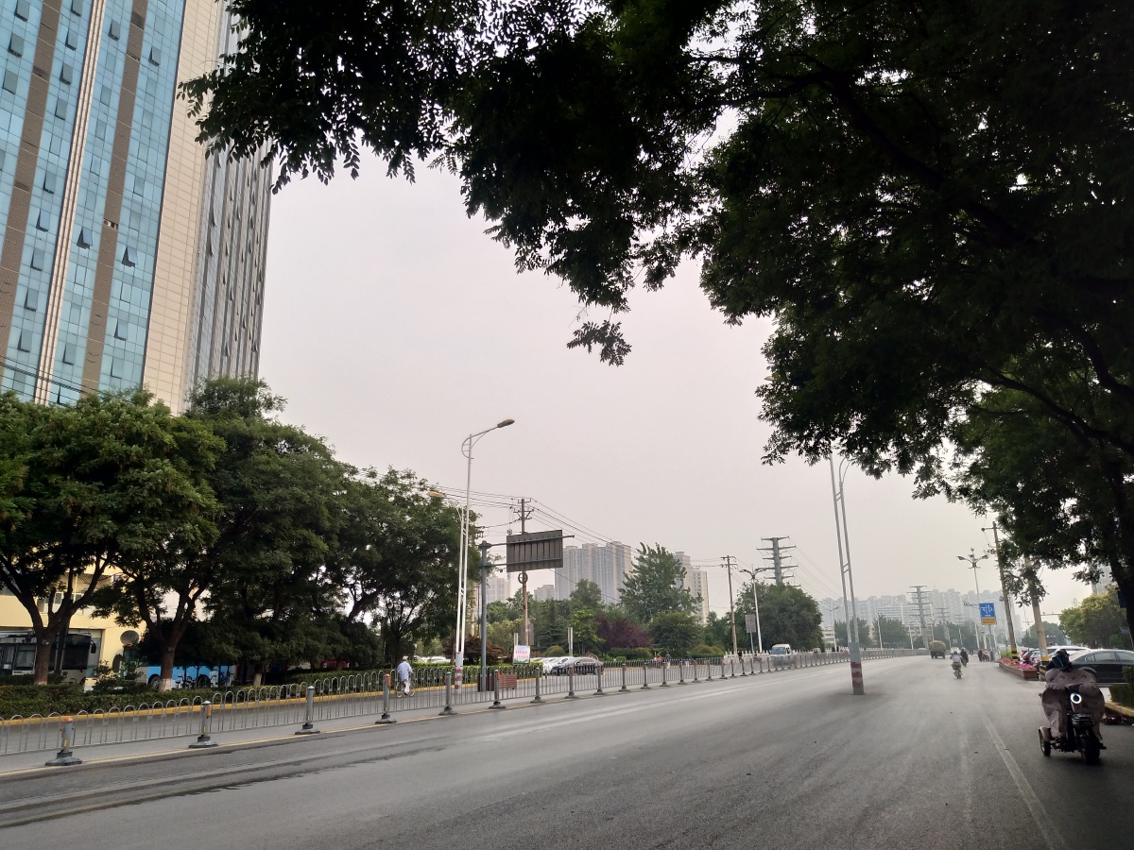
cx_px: 567
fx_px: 852
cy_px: 425
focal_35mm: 26
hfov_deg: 67.3
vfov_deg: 53.1
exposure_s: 1/198
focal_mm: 3.88
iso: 50
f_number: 2
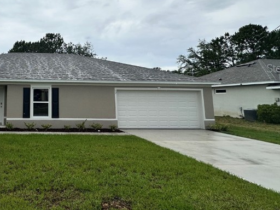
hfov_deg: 56.5
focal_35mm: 28
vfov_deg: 48.8
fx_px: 226
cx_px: 38
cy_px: 68
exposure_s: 1/4292
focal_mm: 2.22
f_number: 2.2
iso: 50
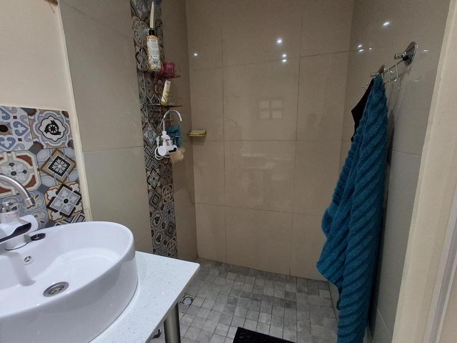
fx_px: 211
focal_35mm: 16
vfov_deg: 78.1
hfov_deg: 94.5
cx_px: 228
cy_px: 172
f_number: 2.2
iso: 160
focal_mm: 1.64
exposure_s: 1/40
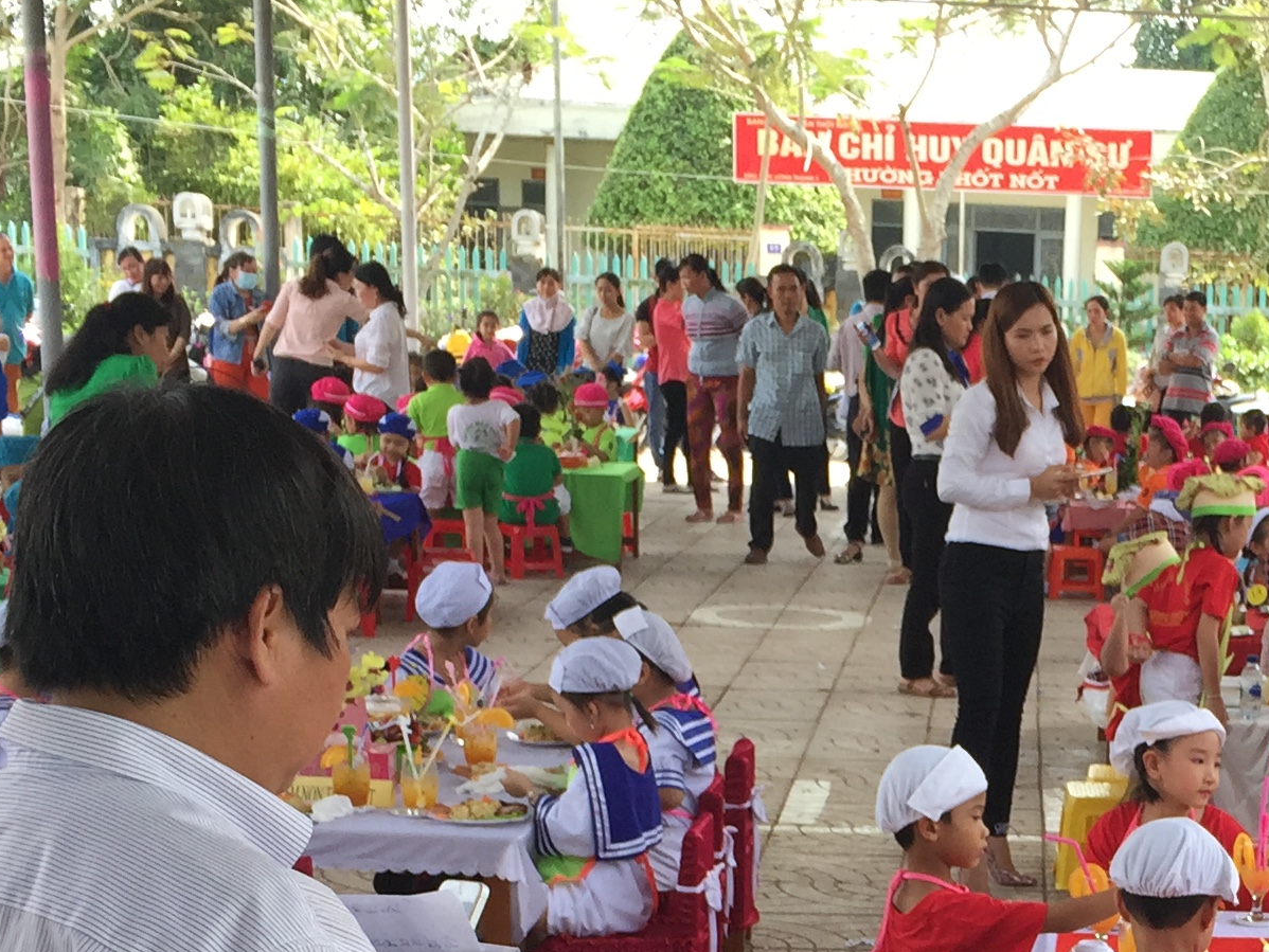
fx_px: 2897
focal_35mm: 79
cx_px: 1155
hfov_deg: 24.0
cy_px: 1100
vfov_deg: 17.9
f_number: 2.2
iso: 32
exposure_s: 1/332
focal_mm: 4.15
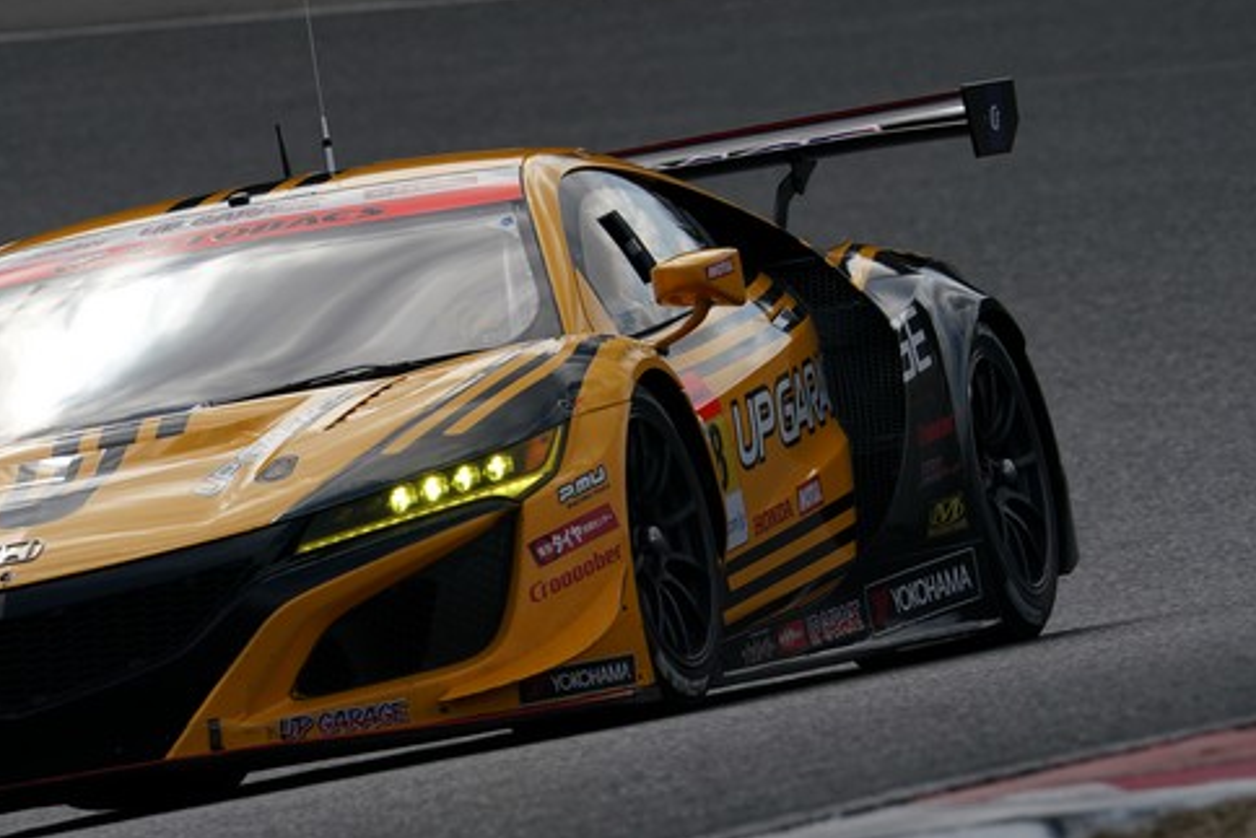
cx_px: 332
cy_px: 355
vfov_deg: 2.3
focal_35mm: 605
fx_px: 21113
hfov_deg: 3.4
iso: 200
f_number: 10
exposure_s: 1/640
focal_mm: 407
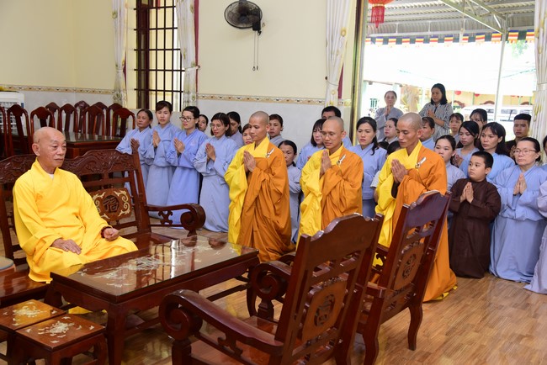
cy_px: 182
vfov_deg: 35.1
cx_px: 274
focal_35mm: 38
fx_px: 578
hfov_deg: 50.7
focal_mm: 38
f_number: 5
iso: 1000
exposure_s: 1/40
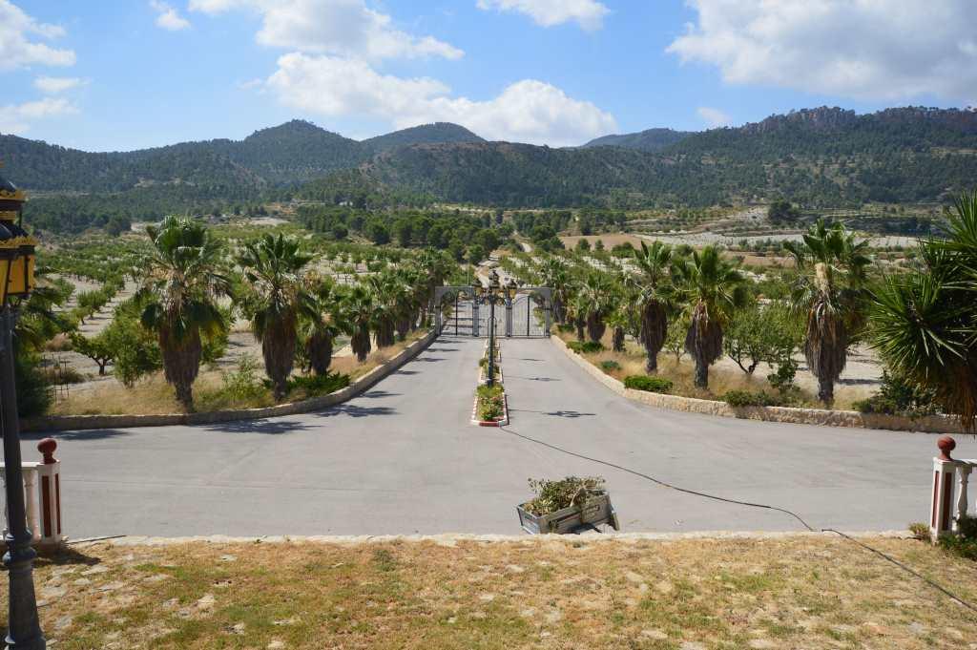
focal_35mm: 30
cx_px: 488
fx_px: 813
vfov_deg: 43.5
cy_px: 325
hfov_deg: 62.0
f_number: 11
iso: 400
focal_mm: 20
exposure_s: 1/500
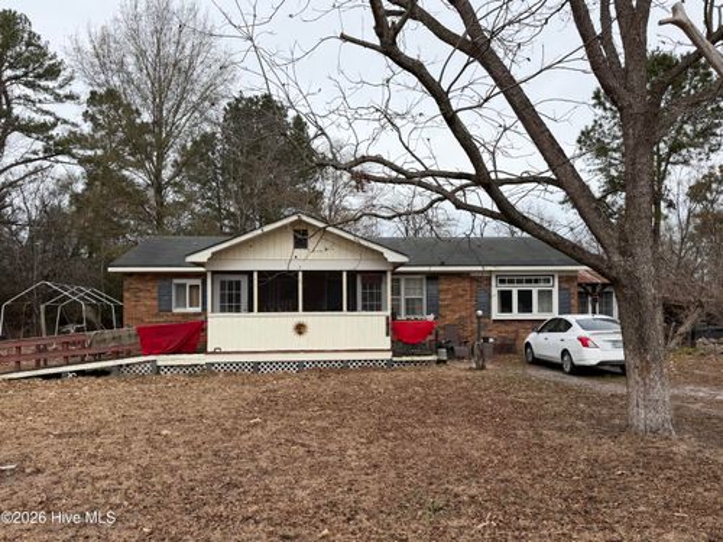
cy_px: 271
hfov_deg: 71.6
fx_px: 501
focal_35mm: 24
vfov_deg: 56.8
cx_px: 362
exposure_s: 1/2611
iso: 80
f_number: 1.78
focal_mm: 6.76
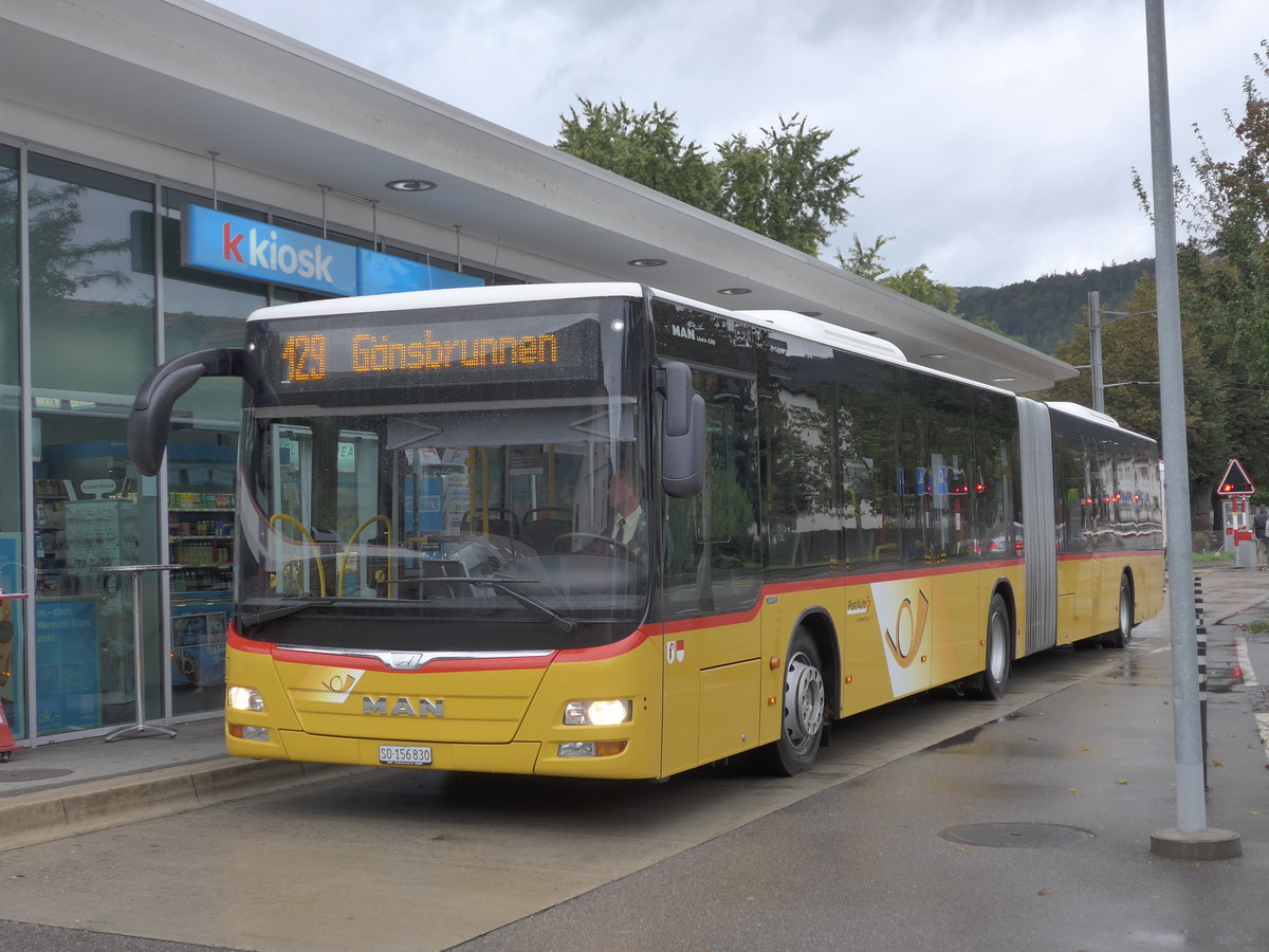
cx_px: 634
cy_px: 476
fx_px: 1796
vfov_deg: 29.7
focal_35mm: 49
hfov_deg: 38.9
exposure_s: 1/100
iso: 200
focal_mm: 10.1
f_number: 3.2
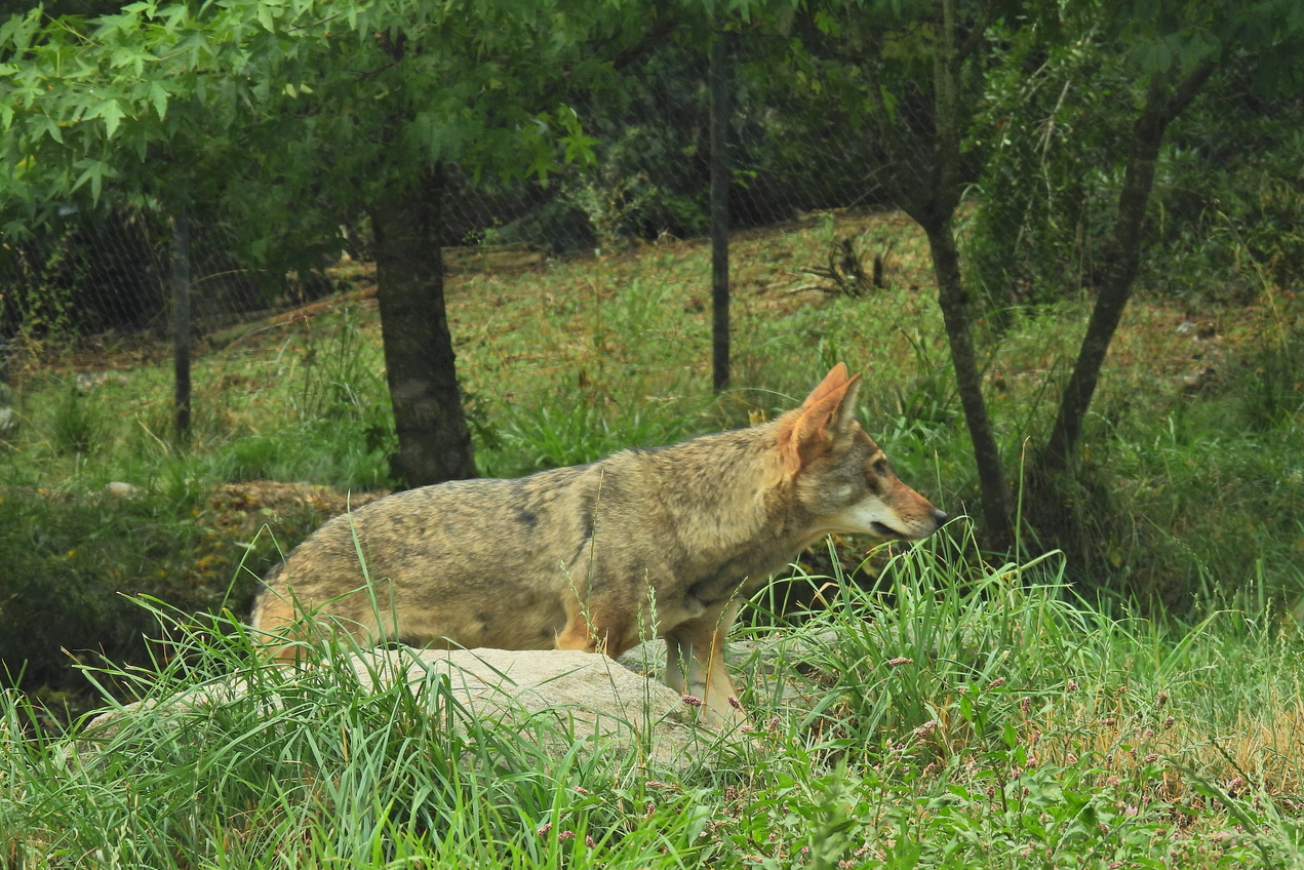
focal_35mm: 178
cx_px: 648
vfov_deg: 7.7
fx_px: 6449
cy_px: 465
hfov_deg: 11.5
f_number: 4.5
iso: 100
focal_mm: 30.3
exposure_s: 1/250
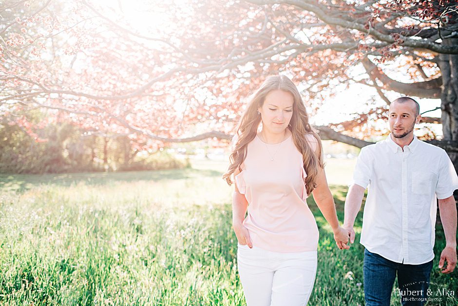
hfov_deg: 54.4
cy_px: 153
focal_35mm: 35
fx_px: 445
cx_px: 229
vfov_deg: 37.9
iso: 400
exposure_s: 1/1600
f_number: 1.8
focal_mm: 35
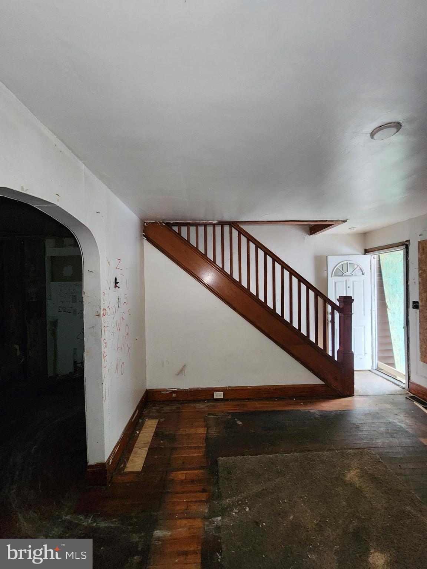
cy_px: 284
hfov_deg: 89.9
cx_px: 214
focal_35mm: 13
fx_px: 214
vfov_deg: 106.2
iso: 640
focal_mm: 2.2
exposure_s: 1/30
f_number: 2.2
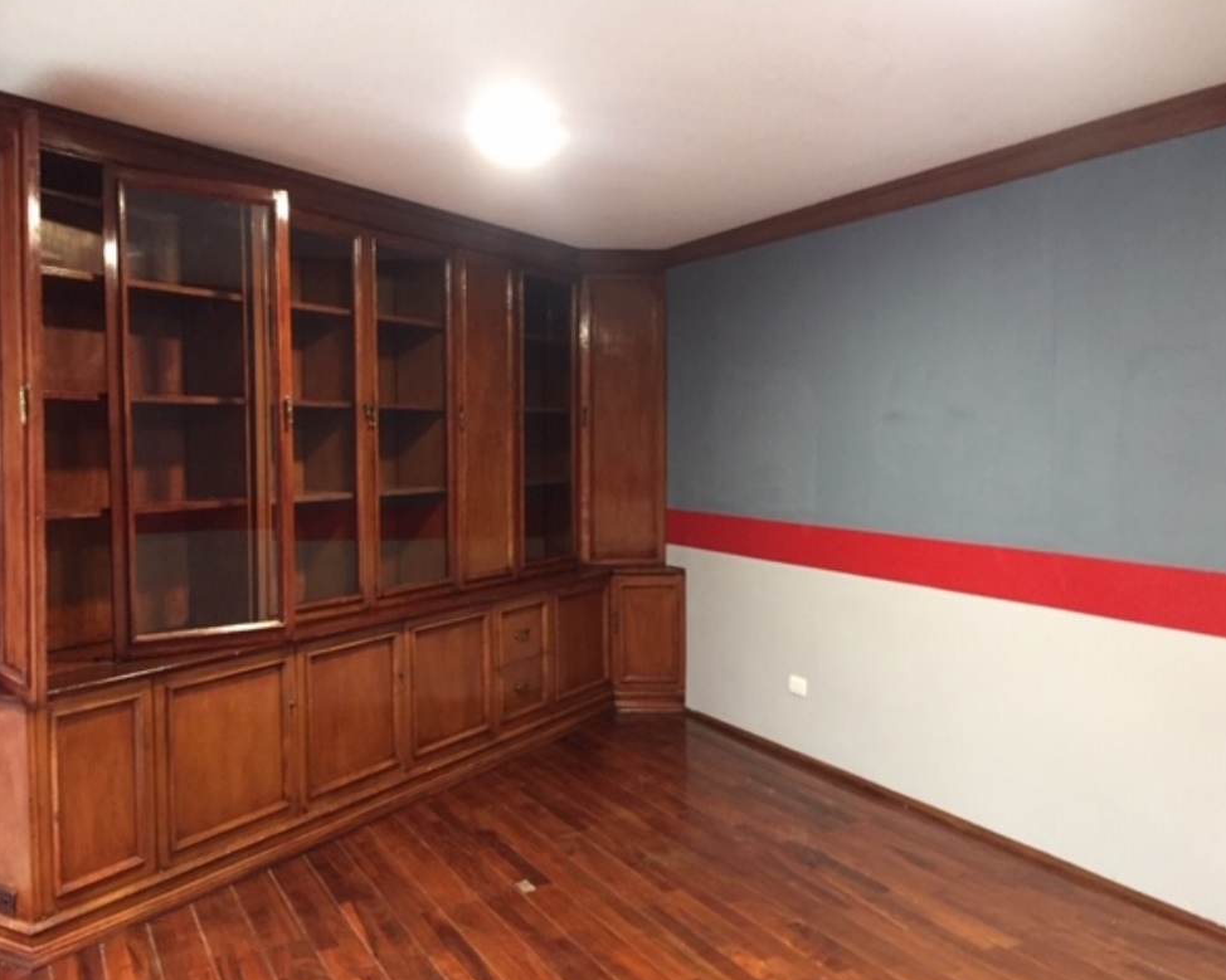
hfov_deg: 57.2
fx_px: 1125
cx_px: 607
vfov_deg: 47.1
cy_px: 491
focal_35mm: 31
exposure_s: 1/24
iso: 250
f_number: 2.2
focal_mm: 4.15
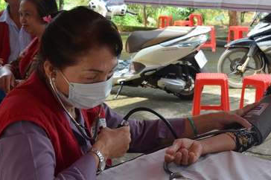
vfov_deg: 20.3
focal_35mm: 67
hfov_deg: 29.8
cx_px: 192
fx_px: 503
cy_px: 78
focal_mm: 25
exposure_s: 1/320
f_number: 9
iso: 1000
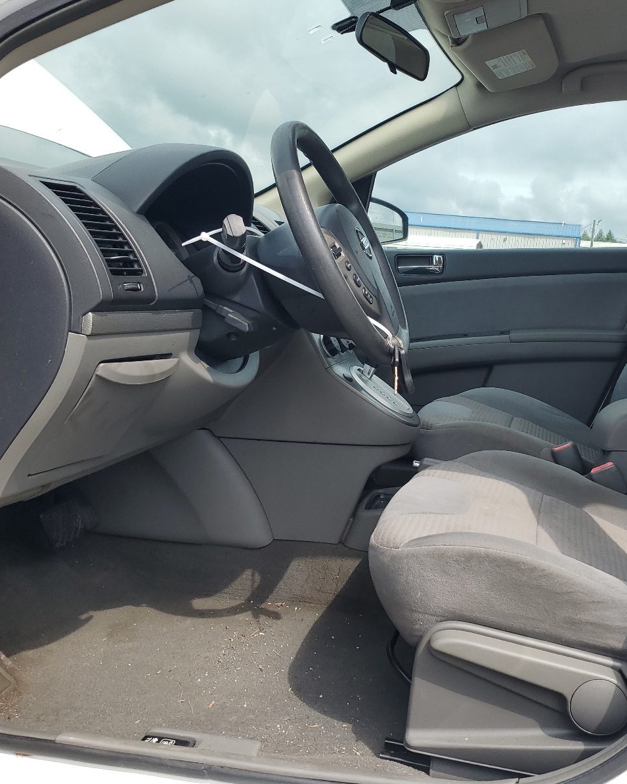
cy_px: 391
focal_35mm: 34
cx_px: 429
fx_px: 789
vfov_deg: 52.8
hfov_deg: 42.6
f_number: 1.5
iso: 50
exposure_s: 1/2000
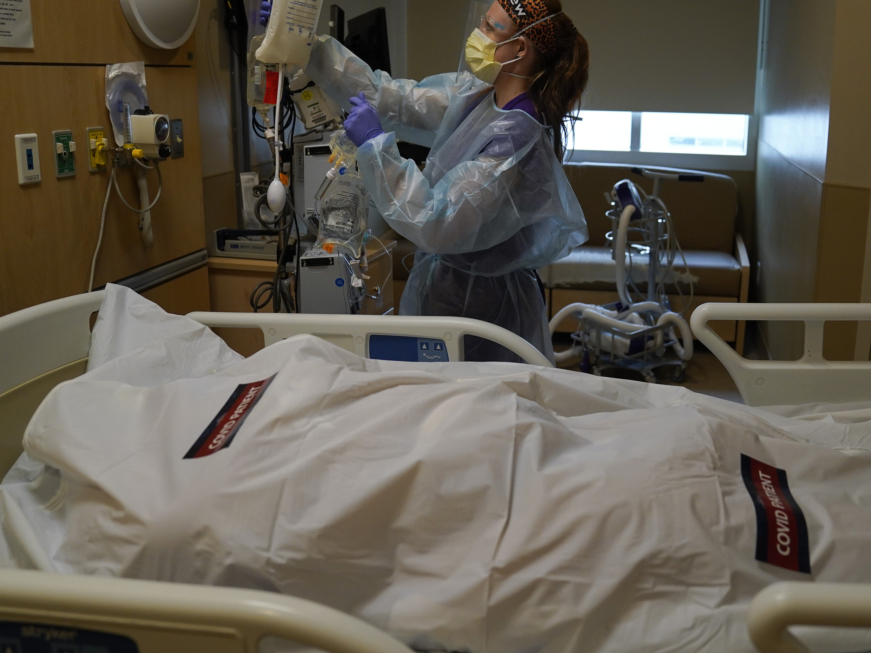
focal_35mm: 33
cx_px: 524
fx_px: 830
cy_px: 260
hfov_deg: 54.9
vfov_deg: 42.7
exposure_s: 1/400
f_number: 2.8
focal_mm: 24
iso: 1600
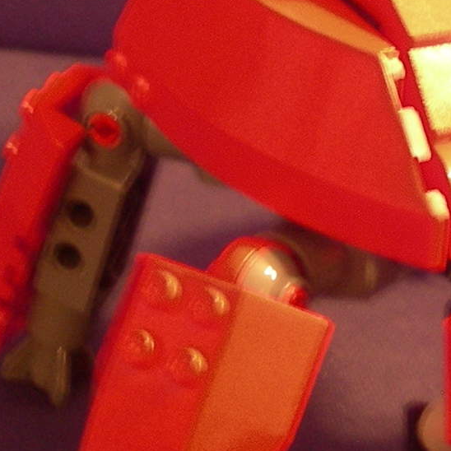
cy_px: 63
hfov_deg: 10.9
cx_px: 493
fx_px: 2344
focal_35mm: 159
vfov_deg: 10.9
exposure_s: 1/3.6
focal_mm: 7.8
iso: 131
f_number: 2.8
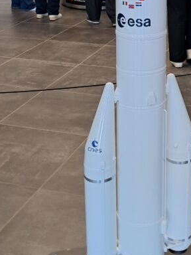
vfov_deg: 25.5
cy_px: -8
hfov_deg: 20.2
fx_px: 530
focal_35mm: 72
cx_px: 153
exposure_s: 1/50
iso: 320
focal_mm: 4
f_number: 1.8
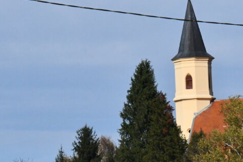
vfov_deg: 2.9
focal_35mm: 471
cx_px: 172
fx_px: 3180
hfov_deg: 4.4
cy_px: 118
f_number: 13
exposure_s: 1/8000
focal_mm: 145
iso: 3200
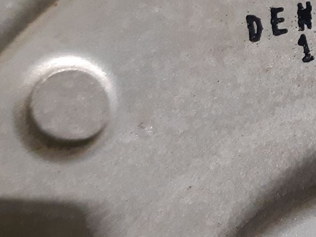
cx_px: 444
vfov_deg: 16.1
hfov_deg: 19.5
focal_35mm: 90
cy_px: 1
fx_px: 822
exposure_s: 1/25
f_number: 1.7
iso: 320
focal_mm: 3.93
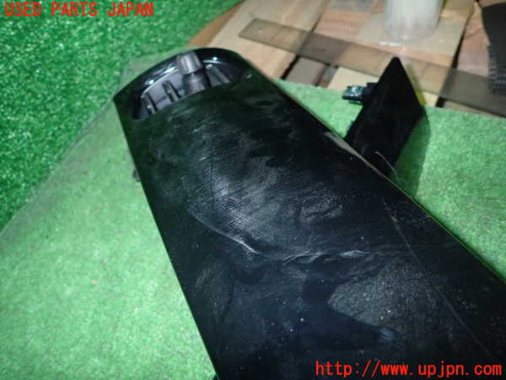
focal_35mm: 25
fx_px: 365
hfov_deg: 69.4
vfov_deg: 54.9
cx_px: 253
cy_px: 190
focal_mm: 4.5
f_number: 5.6
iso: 800
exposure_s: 1/30
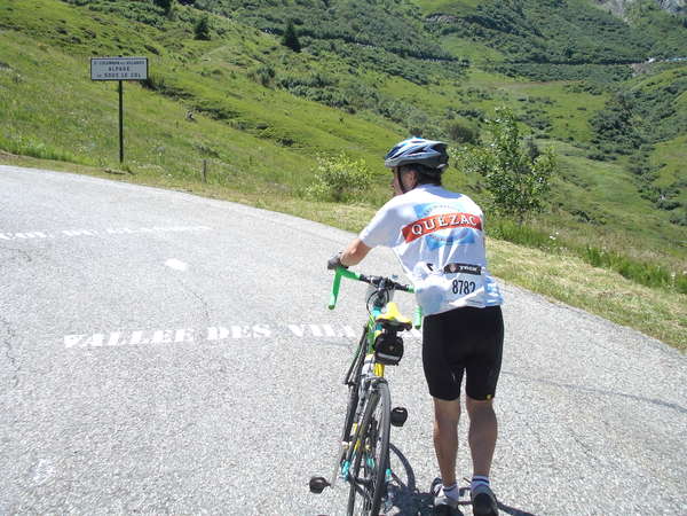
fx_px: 754
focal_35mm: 38
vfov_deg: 37.7
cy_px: 258
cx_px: 344
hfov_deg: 49.0
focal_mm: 5.3
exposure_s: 1/250
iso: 80
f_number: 6.2
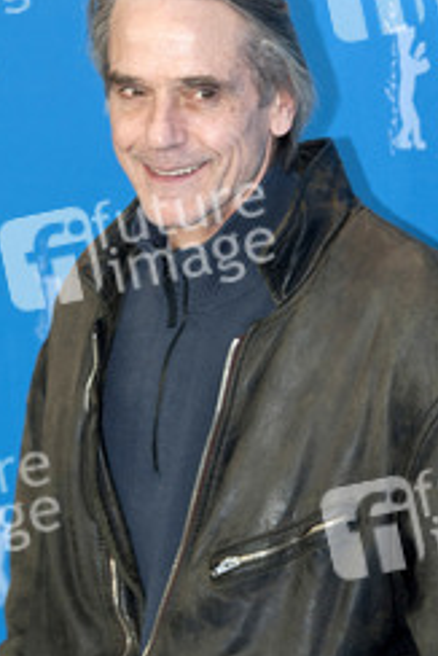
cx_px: 216
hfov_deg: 6.9
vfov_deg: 10.3
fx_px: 3645
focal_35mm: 200
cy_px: 382
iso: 1000
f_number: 5
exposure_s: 1/250
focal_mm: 122
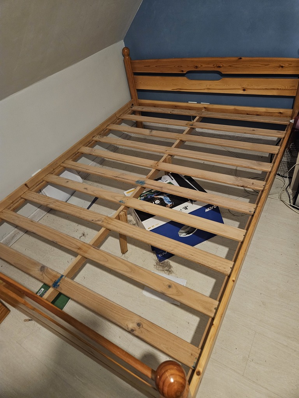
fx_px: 265
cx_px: 150
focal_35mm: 23
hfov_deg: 58.9
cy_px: 199
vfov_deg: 73.9
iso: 640
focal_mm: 5.4
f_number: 1.8
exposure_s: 1/25
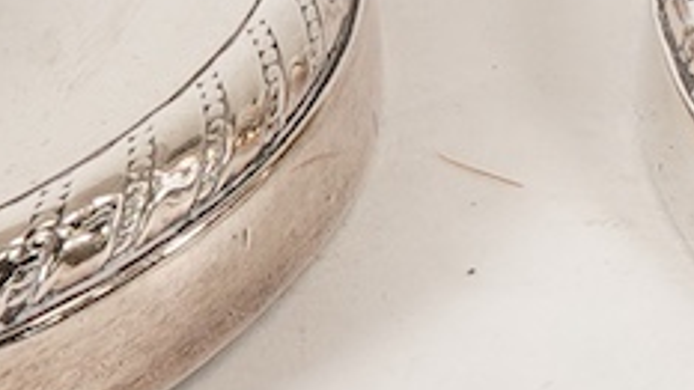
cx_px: 615
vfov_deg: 3.5
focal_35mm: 342
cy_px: -278
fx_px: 6293
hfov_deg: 6.3
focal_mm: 30
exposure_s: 1/125
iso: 320
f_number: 16
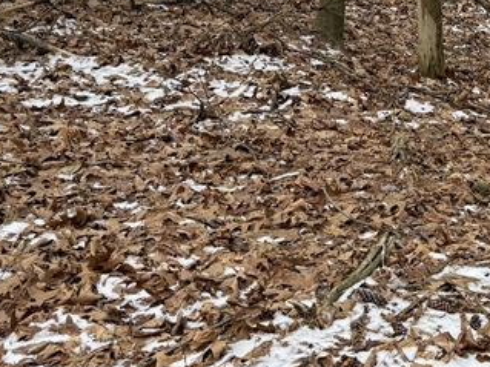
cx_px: 544
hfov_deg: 23.7
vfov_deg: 17.7
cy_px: -134
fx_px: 1090
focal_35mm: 77
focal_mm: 6.76
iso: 100
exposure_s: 1/598
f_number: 1.78
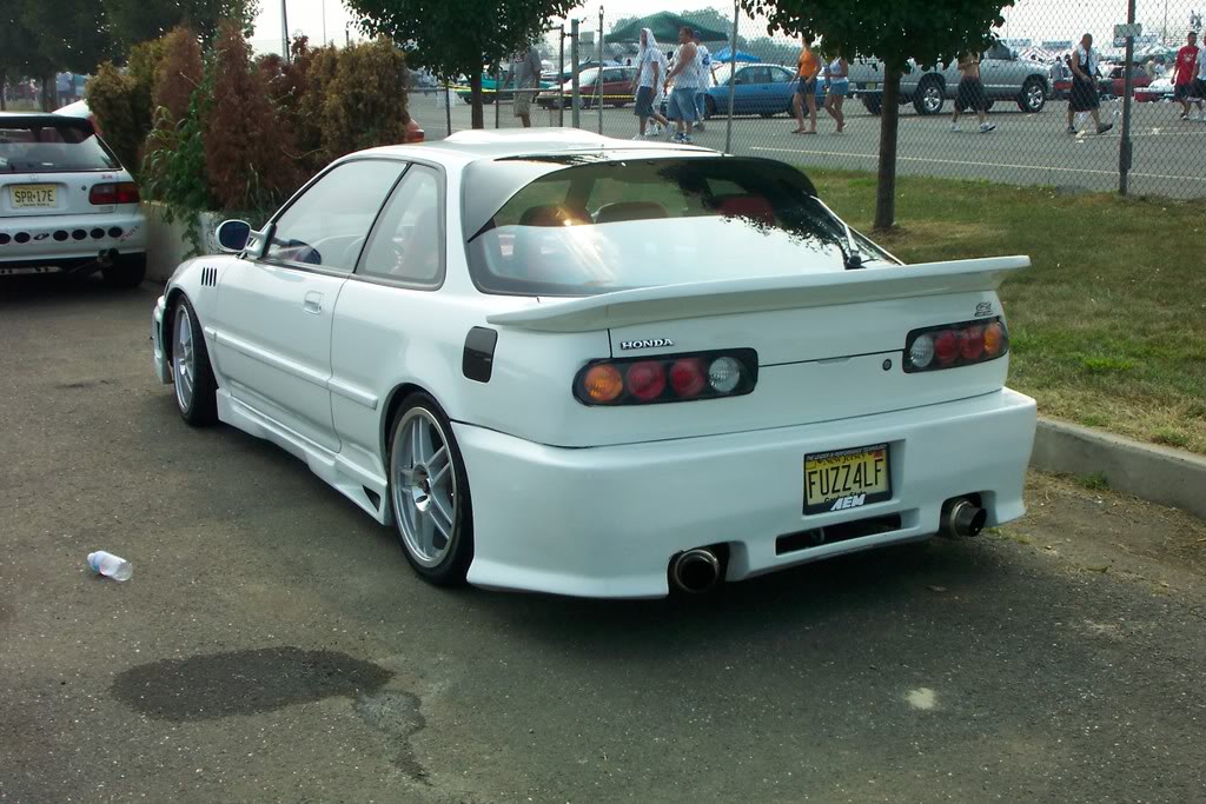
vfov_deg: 28.7
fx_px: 1575
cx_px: 603
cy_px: 402
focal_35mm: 47
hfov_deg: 41.9
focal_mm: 9.8
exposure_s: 1/125
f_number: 9.5
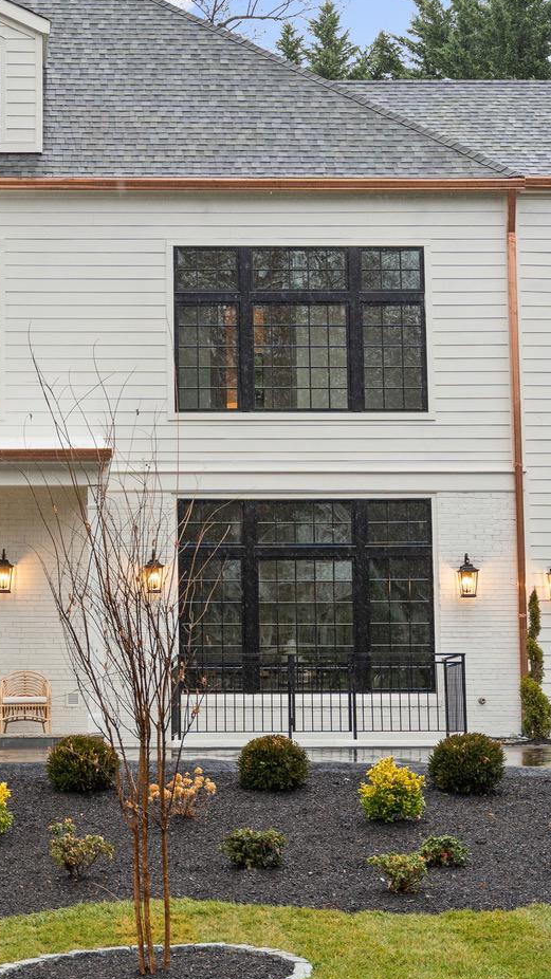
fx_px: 2515
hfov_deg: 12.4
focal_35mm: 97
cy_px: 428
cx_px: 18
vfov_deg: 22.0
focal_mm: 41.8
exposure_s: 1/500
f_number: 2.8
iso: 400
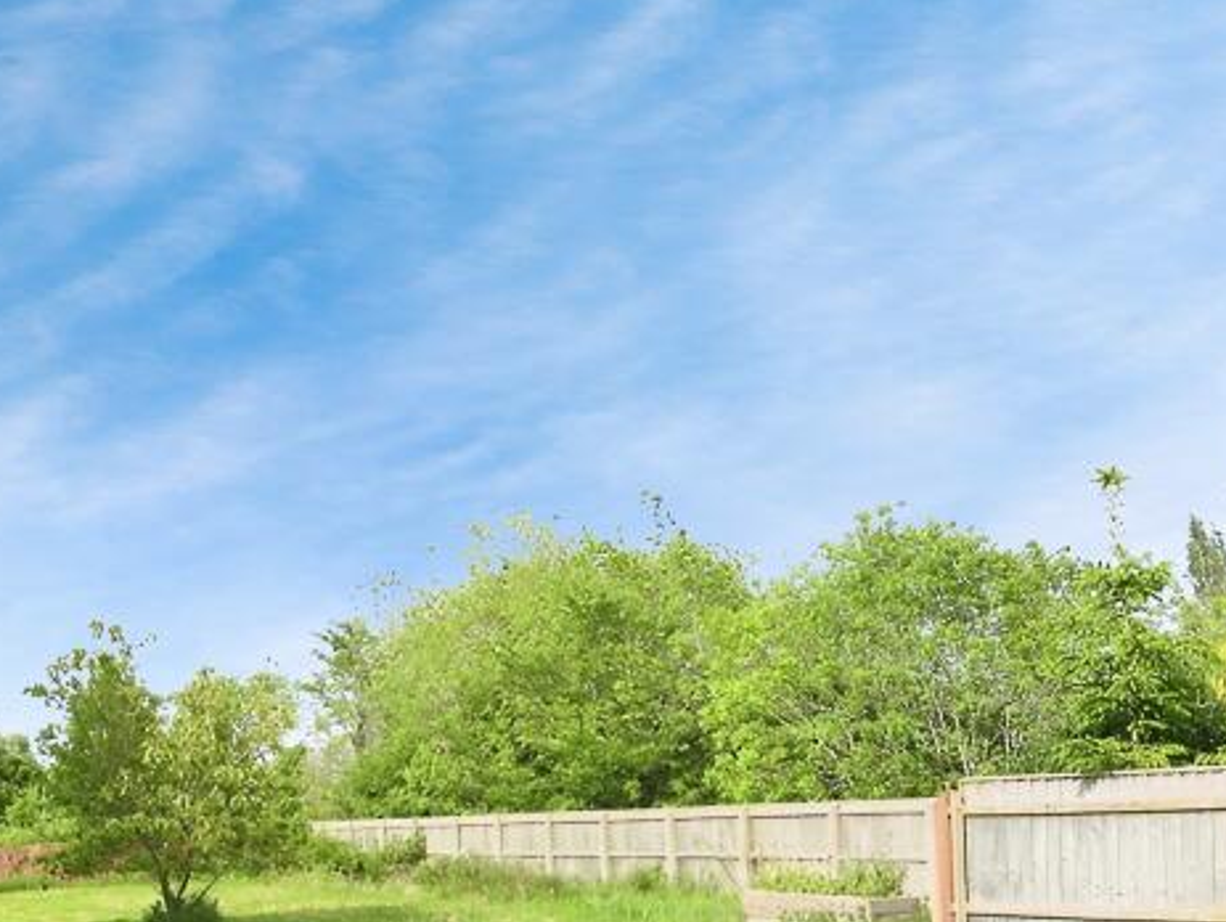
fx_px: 1205
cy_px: 812
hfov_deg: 49.7
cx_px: 193
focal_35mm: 34
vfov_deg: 39.2
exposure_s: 1/200
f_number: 7.1
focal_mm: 16
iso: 100
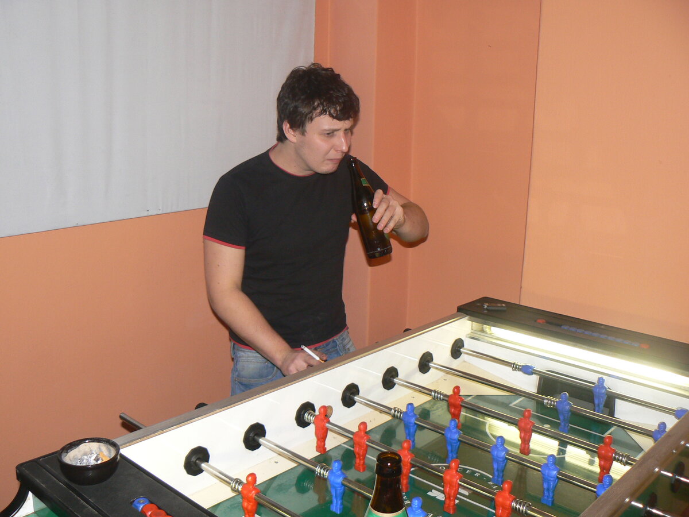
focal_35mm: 36
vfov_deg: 39.7
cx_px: 344
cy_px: 258
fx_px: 717
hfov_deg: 51.4
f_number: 2.8
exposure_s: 1/30
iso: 100
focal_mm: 6
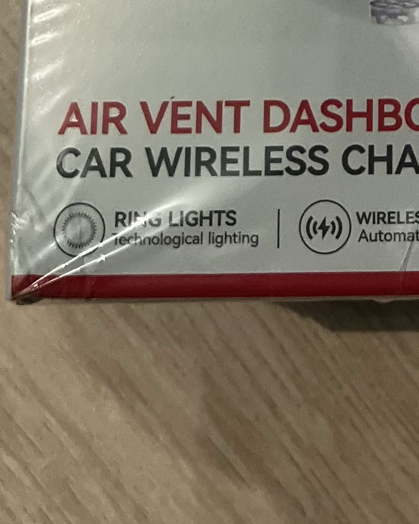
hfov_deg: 16.2
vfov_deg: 18.0
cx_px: 470
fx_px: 1426
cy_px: -314
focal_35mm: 92
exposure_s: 1/33
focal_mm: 5.1
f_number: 1.6
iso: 500
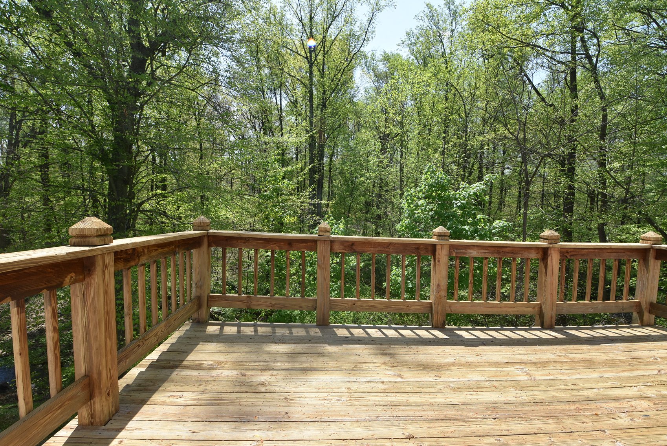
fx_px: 278
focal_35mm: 15
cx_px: 334
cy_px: 223
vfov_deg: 77.4
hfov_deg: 100.3
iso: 360
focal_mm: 10
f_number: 8
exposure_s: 1/500
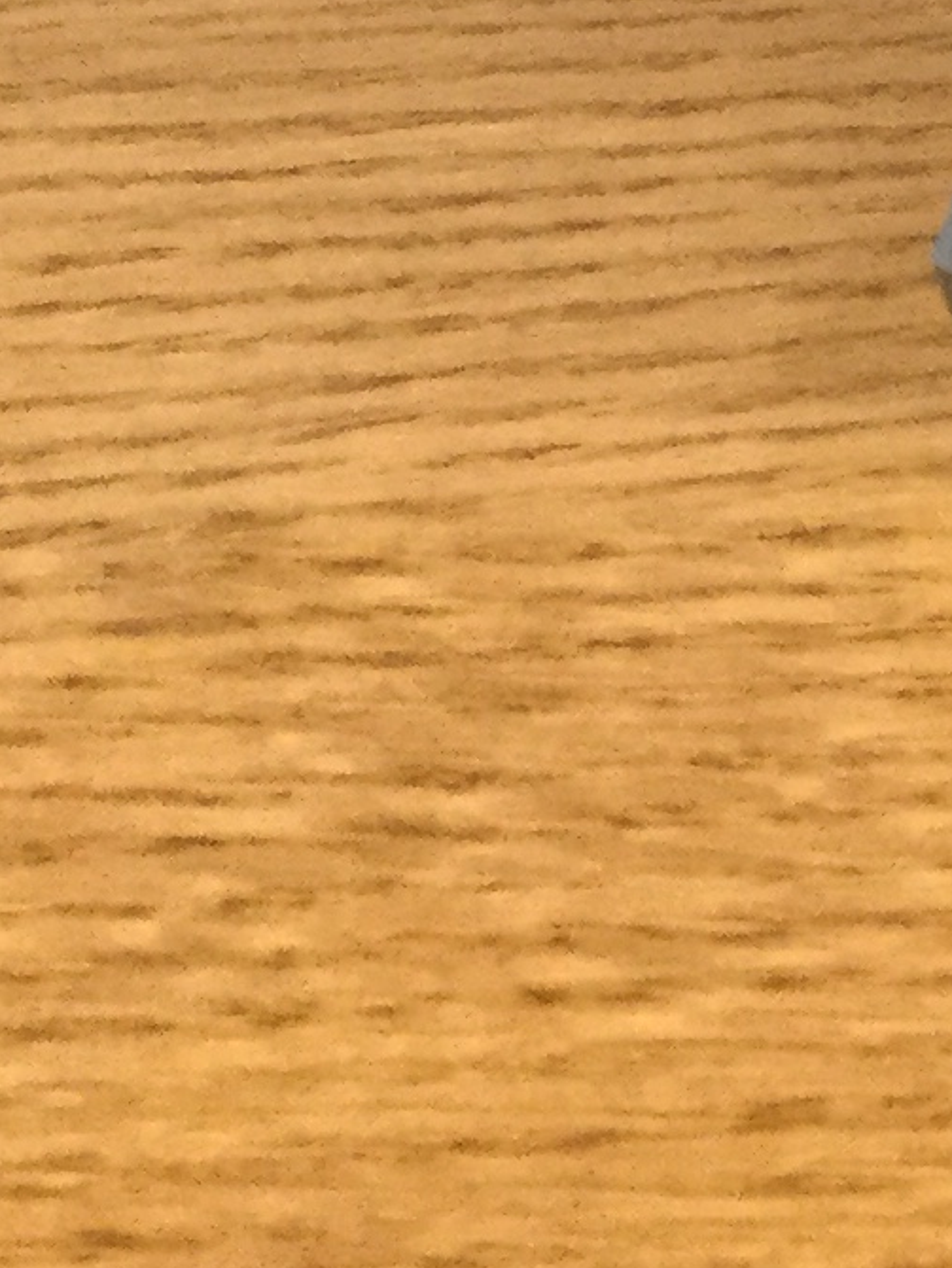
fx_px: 5533
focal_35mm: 151
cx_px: 1783
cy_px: -1718
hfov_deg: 9.3
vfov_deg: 11.1
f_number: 2.4
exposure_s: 1/30
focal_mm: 3.3
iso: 125
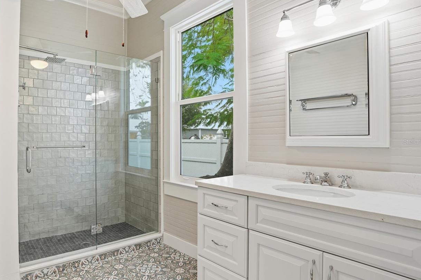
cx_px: 157
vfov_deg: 59.5
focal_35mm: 21
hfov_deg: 79.7
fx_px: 246
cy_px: 141
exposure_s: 1/80
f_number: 9
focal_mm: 16
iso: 400
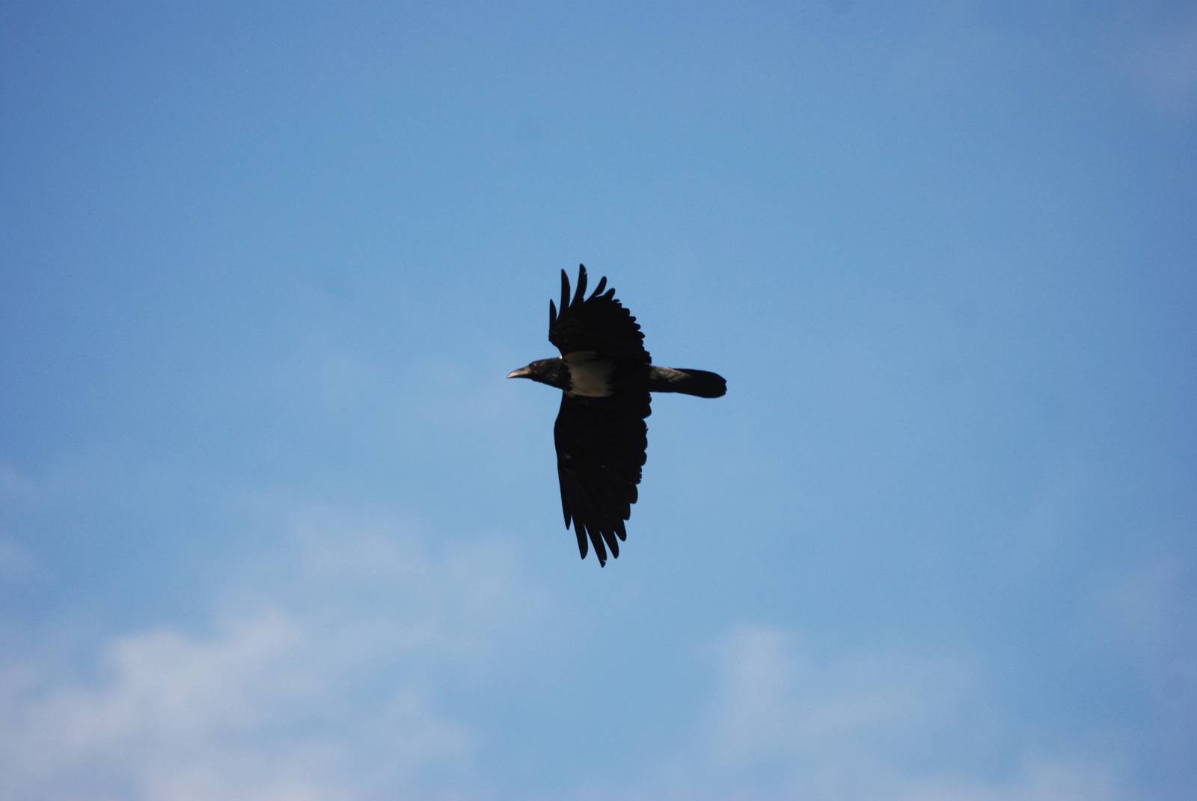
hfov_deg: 7.0
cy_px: 400
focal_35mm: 292
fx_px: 9737
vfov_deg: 4.7
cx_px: 598
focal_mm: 195
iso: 200
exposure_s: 1/800
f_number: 5
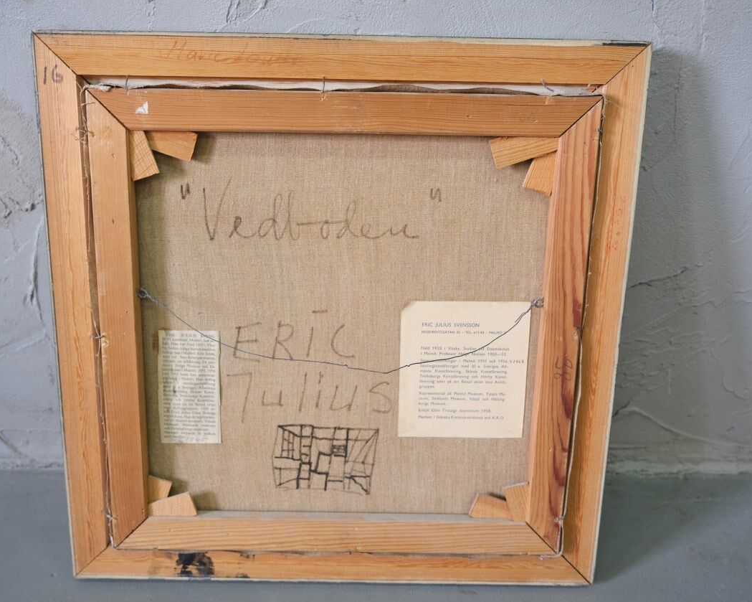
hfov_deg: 54.1
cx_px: 339
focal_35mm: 33
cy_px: 302
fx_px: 734
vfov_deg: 44.5
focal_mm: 19.2
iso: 640
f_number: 4
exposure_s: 1/27
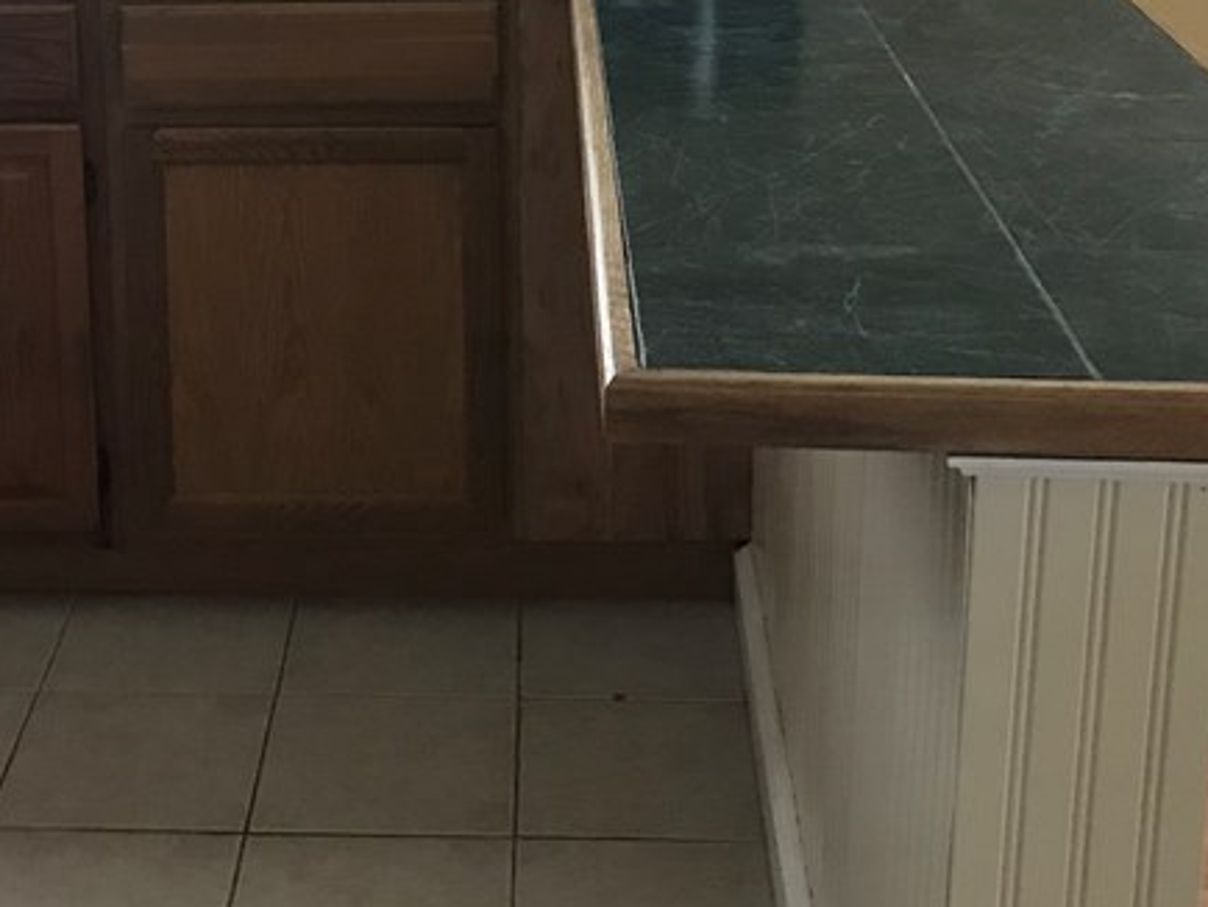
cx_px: 373
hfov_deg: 29.1
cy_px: 19
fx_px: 2304
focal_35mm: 66
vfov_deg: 21.6
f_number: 1.8
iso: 64
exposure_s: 1/15
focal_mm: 3.99
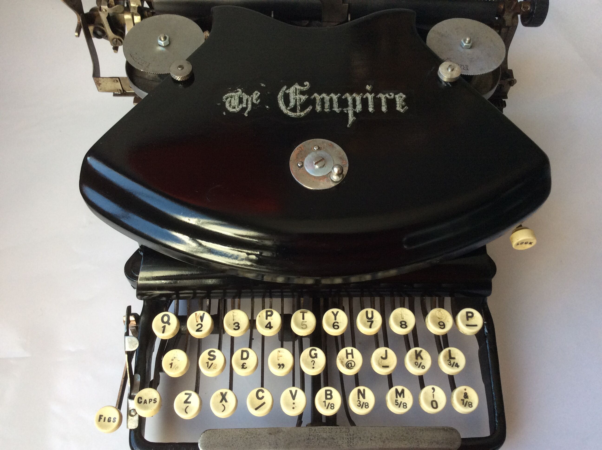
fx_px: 556
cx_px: 301
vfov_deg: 44.1
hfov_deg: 56.9
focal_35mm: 32
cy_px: 225
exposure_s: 1/100
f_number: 2.4
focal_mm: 3.3
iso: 64
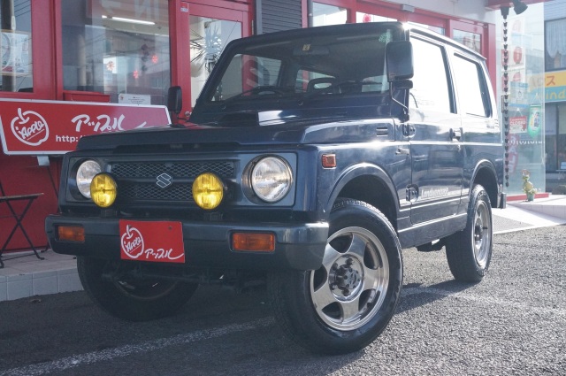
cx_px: 283
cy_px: 188
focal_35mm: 42
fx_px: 659
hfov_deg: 46.5
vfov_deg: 31.8
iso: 1600
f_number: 9
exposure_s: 1/1250
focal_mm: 28
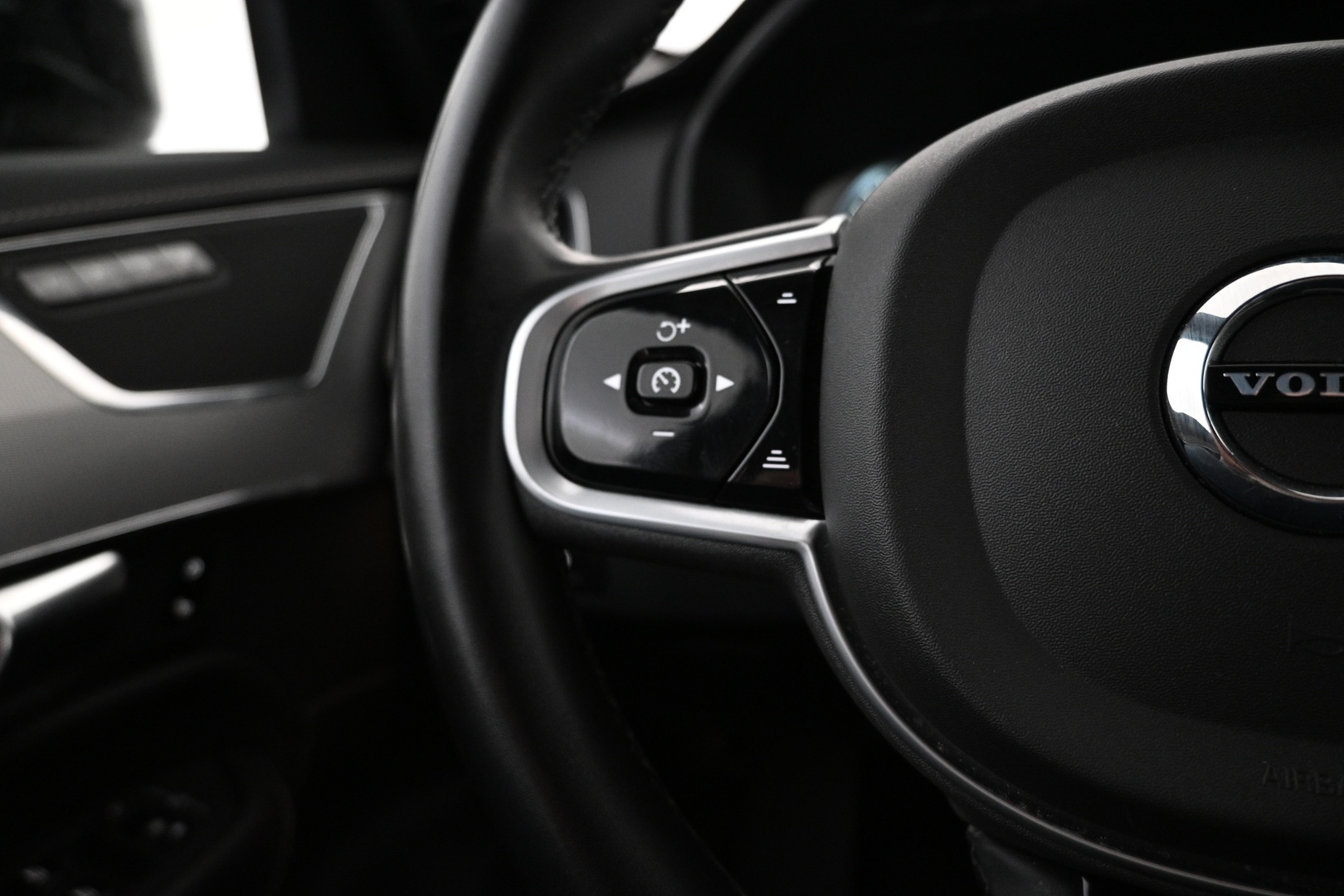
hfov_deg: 73.7
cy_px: 448
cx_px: 672
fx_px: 896
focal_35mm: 24
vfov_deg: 53.1
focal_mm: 16
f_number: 3.5
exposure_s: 1/30
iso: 1600
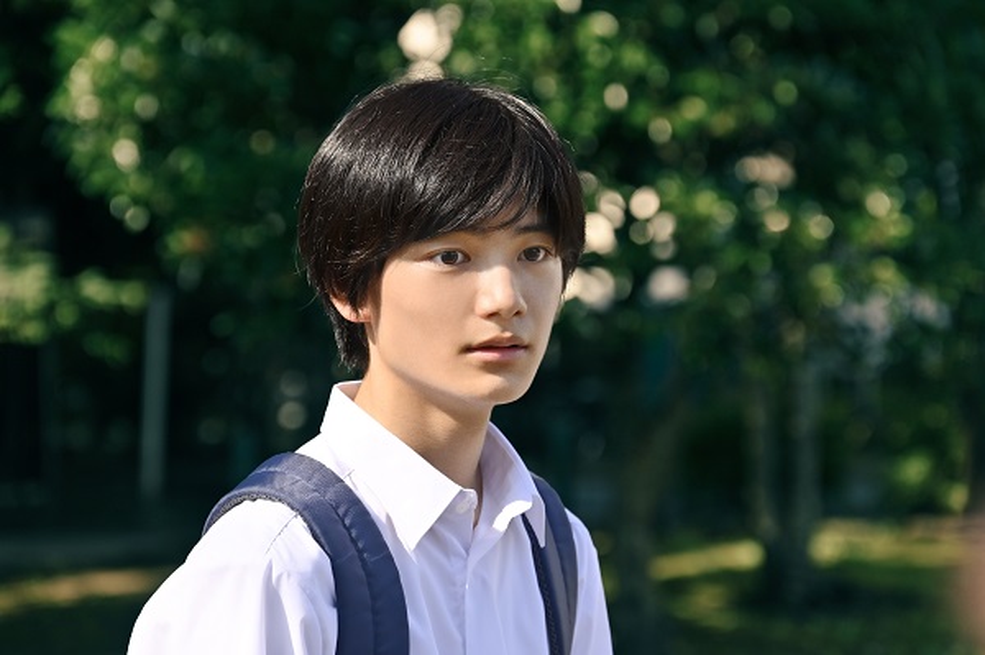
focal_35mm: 140
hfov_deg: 14.7
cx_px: 492
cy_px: 328
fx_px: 3827
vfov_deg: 9.8
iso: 200
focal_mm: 140
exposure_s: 1/500
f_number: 6.3
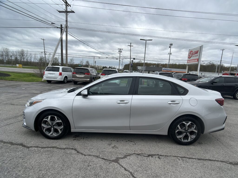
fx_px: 179
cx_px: 119
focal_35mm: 26
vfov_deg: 53.1
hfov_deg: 67.3
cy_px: 89
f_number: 1.5
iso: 50
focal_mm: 5.7
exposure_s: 1/5076
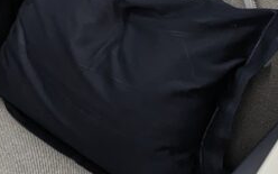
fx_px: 796
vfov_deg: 12.4
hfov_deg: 19.6
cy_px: 14
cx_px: 45
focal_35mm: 105
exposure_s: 1/126
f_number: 1.85
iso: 2136
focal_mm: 6.81
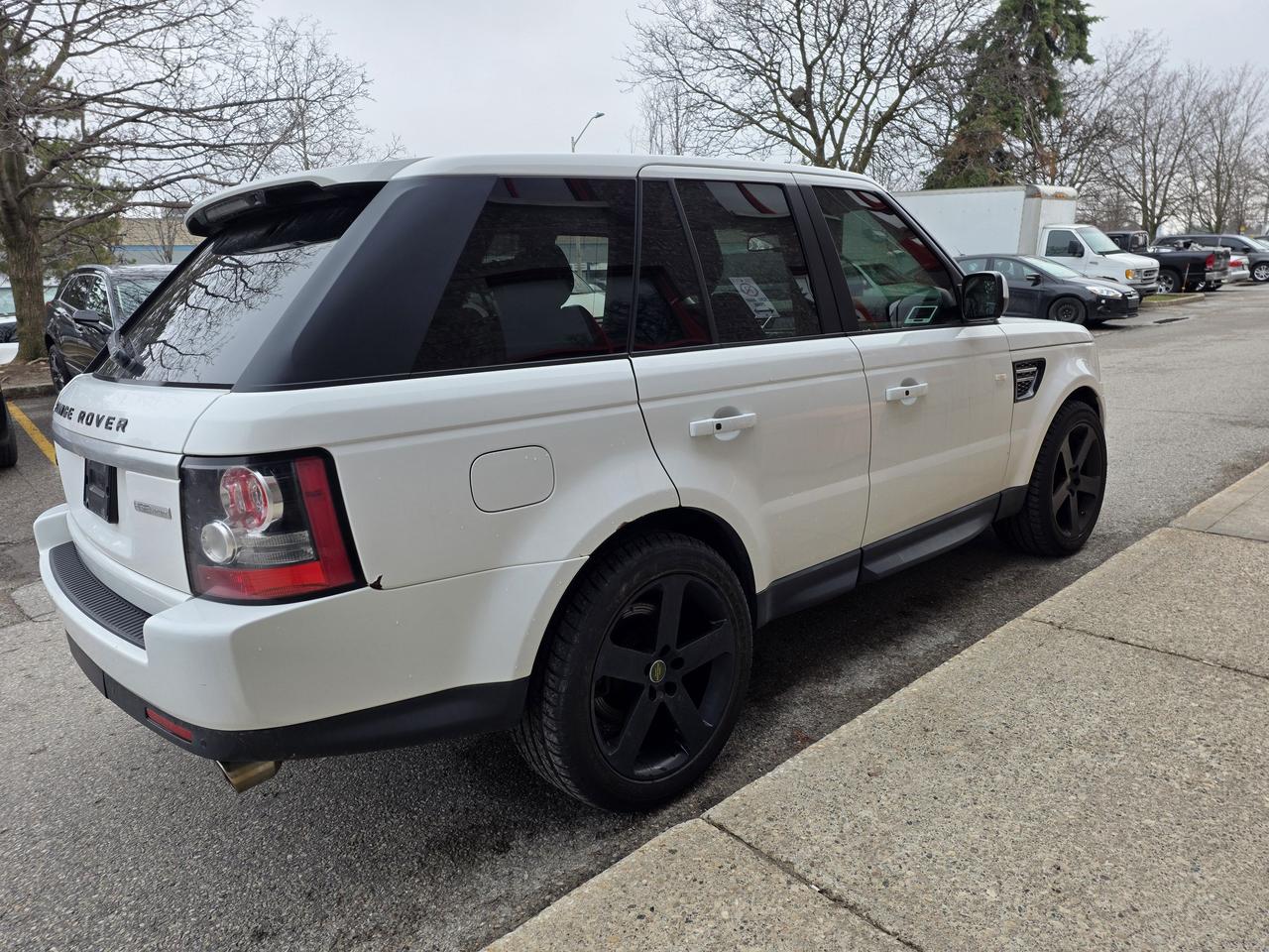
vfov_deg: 58.9
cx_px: 634
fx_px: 843
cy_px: 476
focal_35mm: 23
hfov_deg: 73.9
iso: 80
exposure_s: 1/2517
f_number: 1.7
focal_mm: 6.25
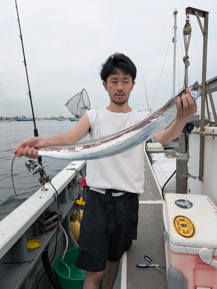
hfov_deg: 54.9
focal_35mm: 25
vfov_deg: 69.4
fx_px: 209
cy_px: 144
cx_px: 108
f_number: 1.89
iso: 69
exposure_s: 1/2370
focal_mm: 5.43
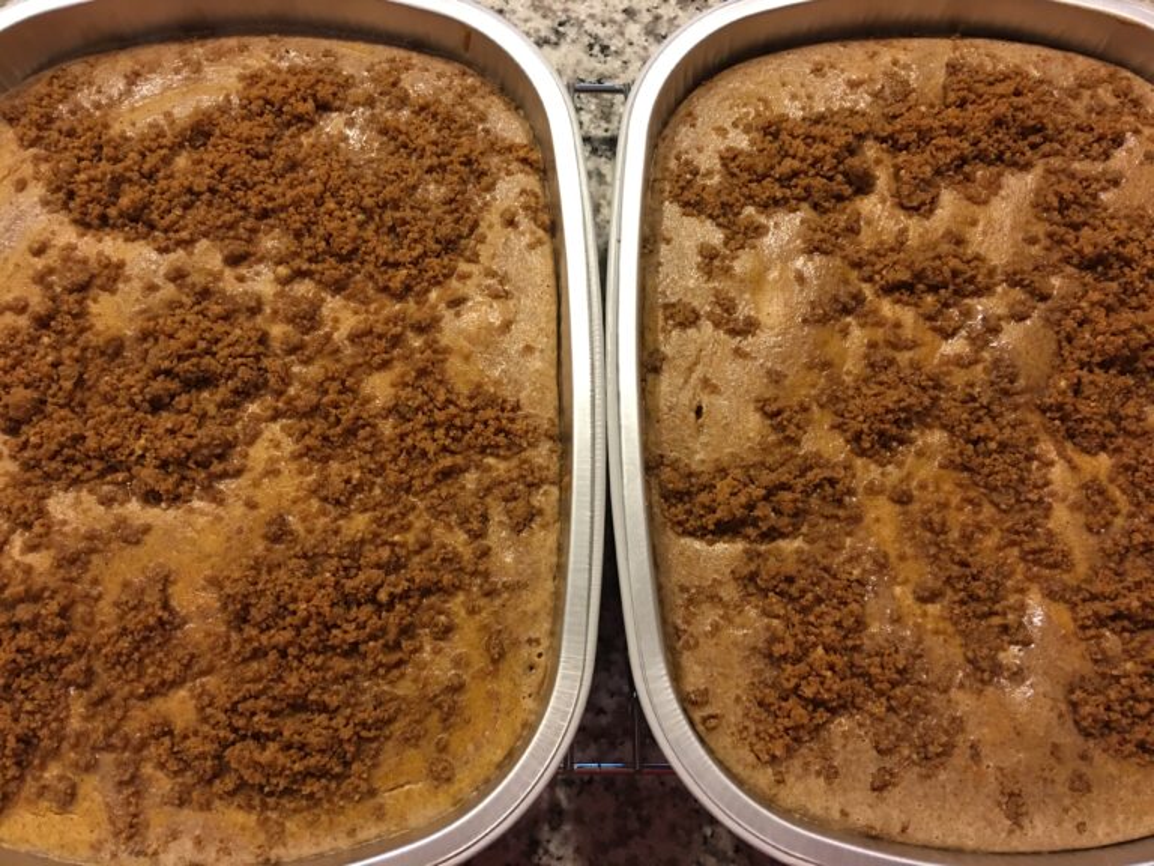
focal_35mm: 29
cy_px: 433
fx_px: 967
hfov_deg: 61.7
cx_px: 577
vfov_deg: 48.2
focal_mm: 4.15
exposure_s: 1/15
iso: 100
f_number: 2.2
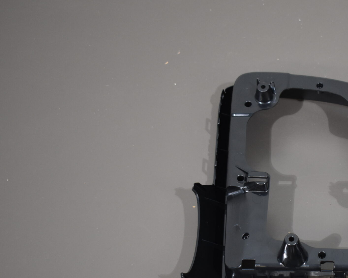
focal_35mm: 74
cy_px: 200
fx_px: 761
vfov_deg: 20.6
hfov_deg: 25.0
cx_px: 311
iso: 900
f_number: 4.2
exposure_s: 1/125
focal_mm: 29
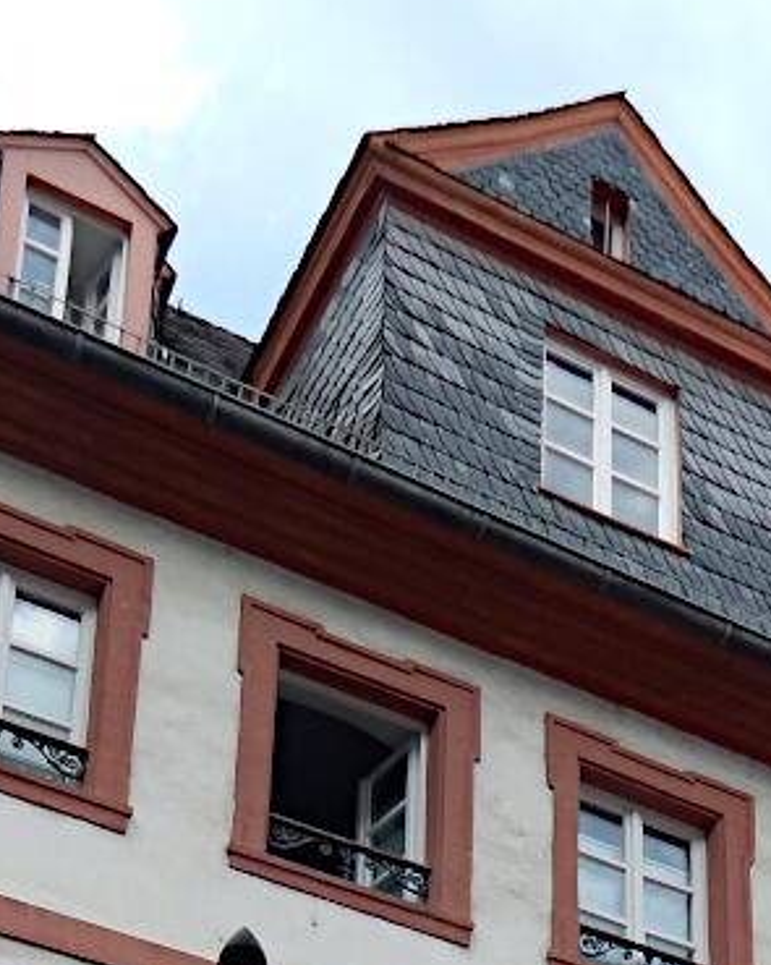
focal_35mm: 73
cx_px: 374
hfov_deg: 21.0
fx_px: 2083
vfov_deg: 21.5
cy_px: 1485
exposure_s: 1/1000
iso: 125
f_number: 3
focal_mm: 4
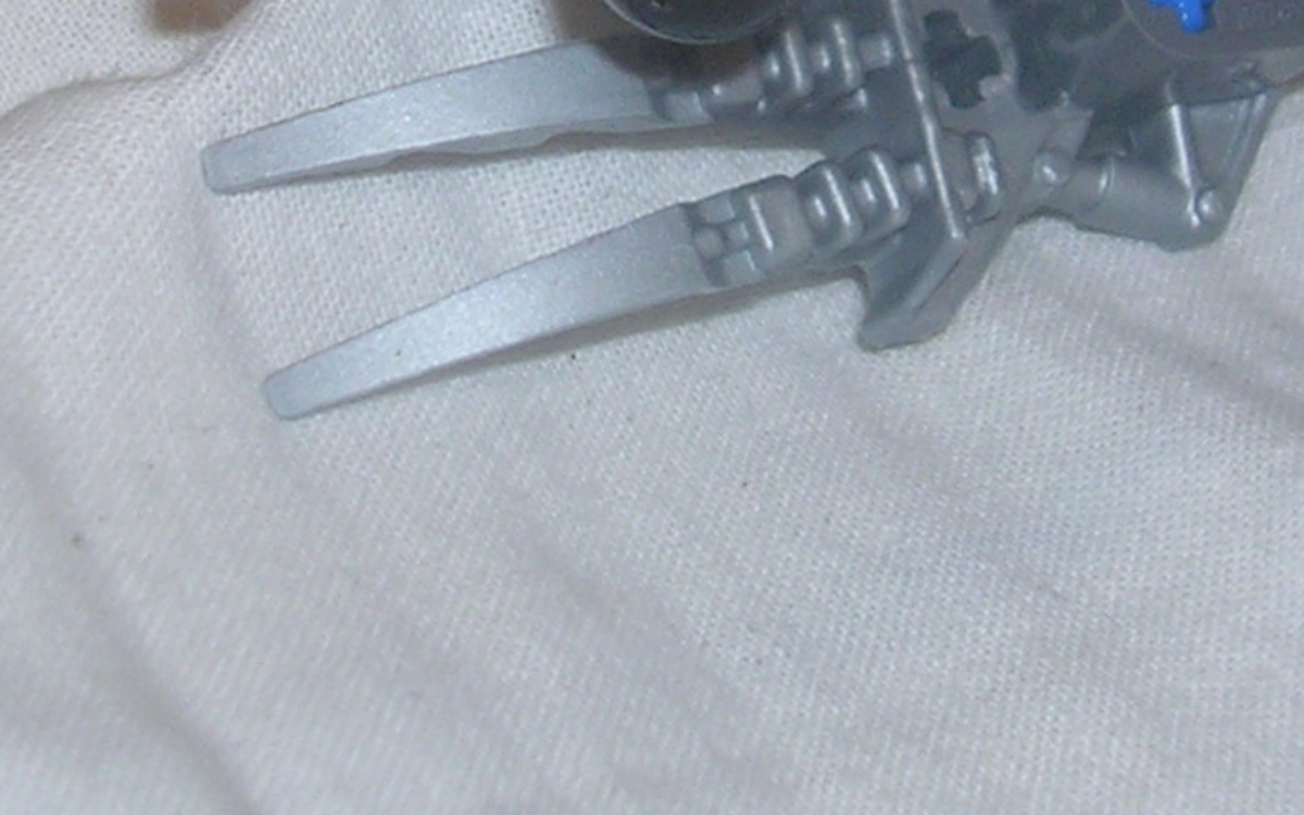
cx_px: 968
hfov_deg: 17.9
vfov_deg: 11.0
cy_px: -303
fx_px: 4121
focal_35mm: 116
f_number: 2.8
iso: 50
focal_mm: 5.8
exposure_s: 1/60.1
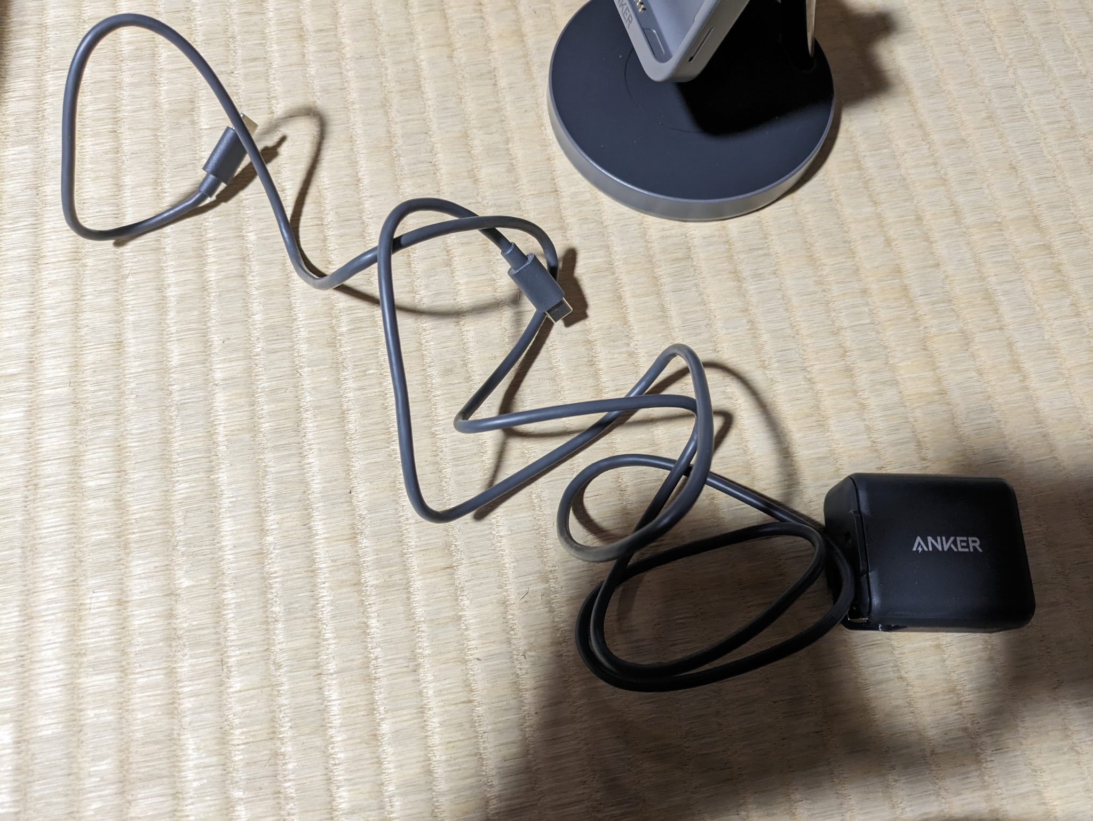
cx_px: 546
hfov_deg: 69.4
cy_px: 410
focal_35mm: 25
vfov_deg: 54.9
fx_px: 790
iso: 297
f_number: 1.89
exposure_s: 1/40
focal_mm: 5.43
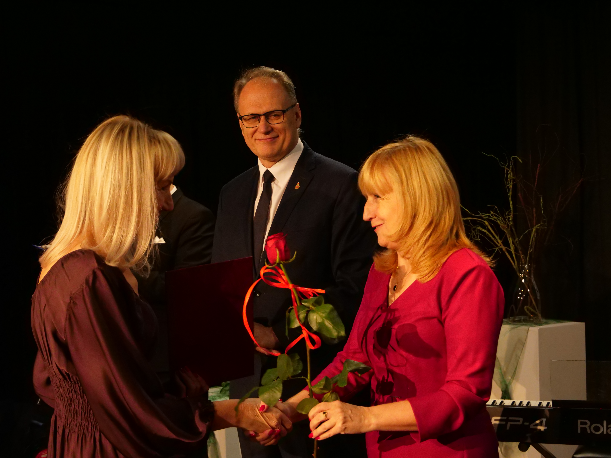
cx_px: 306
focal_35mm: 50
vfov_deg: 29.1
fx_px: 883
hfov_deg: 38.2
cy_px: 229
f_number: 4.5
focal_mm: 25
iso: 3200
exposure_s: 1/80
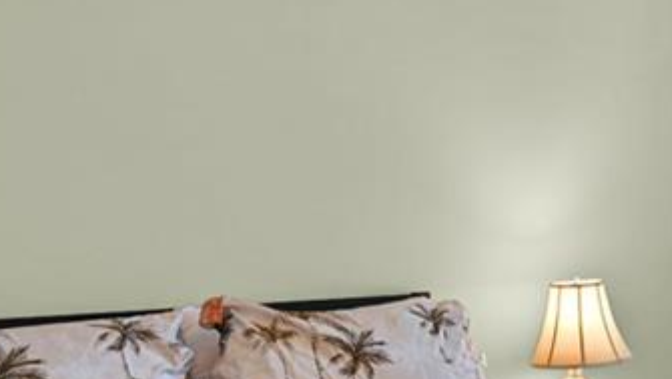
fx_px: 1248
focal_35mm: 70
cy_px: 195
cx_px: 744
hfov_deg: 27.5
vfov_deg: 17.3
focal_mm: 14
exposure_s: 1/15
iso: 220
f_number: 4
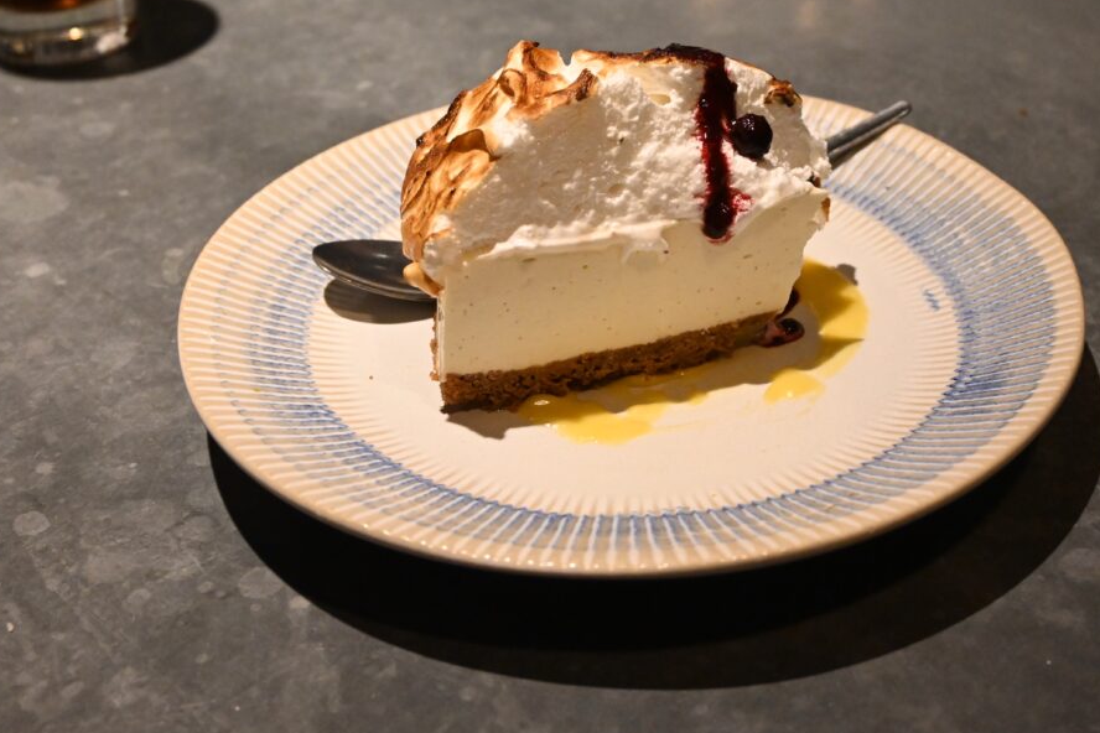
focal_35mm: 51
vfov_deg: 26.5
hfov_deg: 39.0
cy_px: 266
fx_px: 1548
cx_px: 627
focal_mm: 25
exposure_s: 1/125
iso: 3200
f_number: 4.2
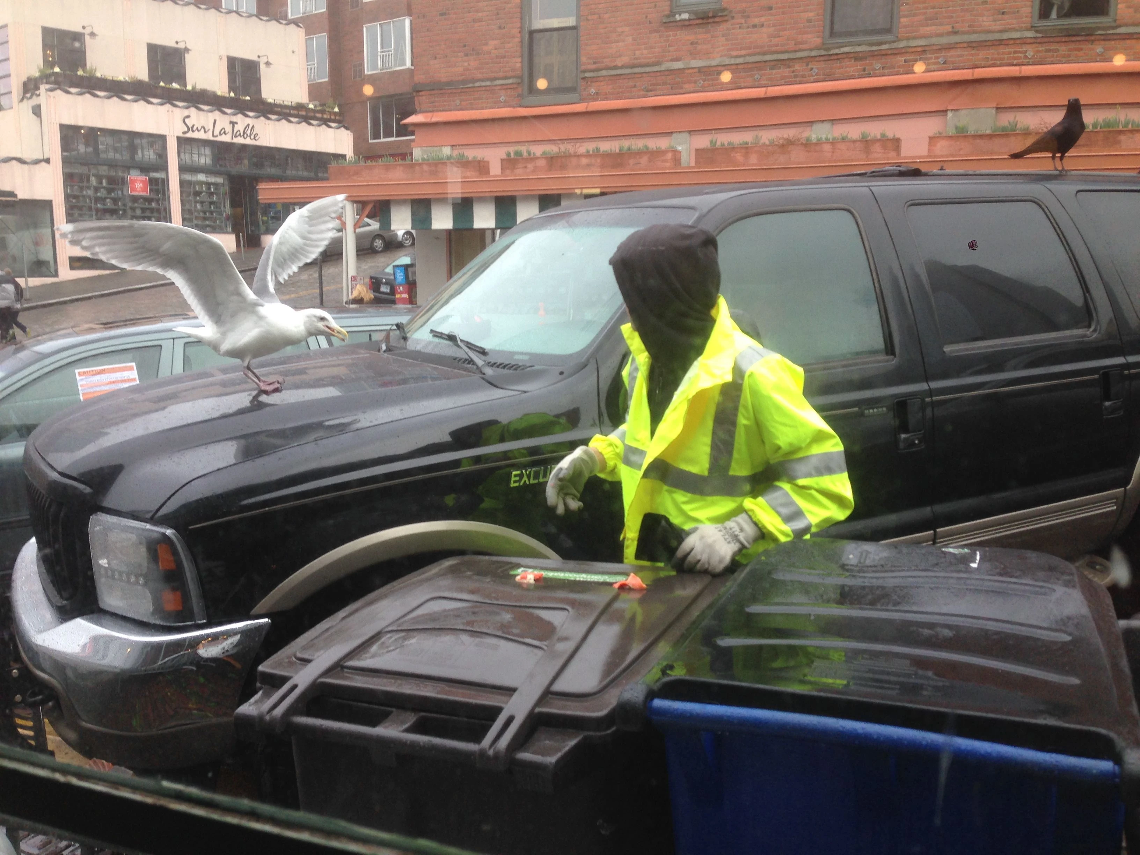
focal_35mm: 33
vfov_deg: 42.9
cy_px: 428
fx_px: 1087
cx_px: 570
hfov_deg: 55.4
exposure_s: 1/236
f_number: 2.4
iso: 50
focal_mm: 4.12
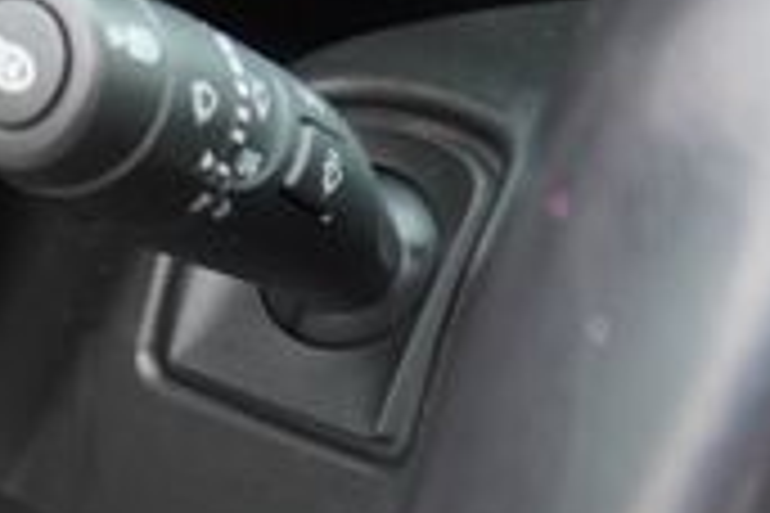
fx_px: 1925
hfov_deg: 18.0
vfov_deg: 15.1
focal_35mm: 90
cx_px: -621
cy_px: 99
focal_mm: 16
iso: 400
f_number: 4
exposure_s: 1/60
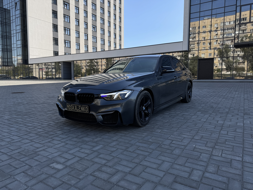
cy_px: 95
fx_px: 175
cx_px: 126
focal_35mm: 24
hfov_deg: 71.6
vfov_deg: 56.8
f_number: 1.78
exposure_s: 1/2252
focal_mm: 6.76
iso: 80
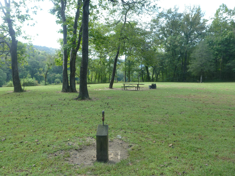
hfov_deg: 63.4
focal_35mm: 28
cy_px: 88
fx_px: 190
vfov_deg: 49.7
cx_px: 118
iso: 100
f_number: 3.3
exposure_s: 1/125
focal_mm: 4.9
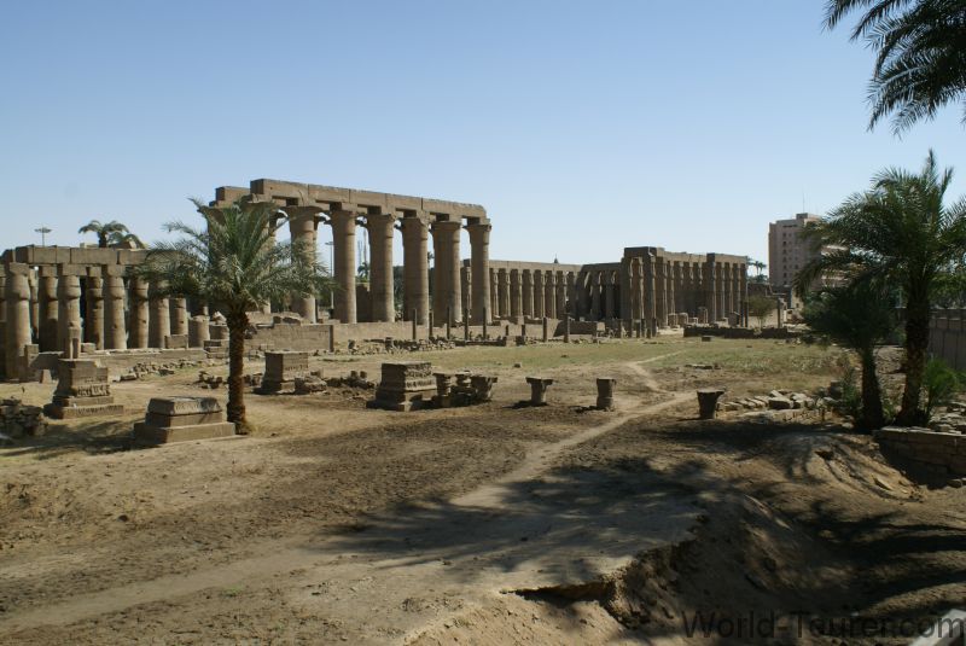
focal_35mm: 30
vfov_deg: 43.7
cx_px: 483
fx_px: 806
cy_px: 323
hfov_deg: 61.9
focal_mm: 20
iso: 100
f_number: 10
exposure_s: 1/100
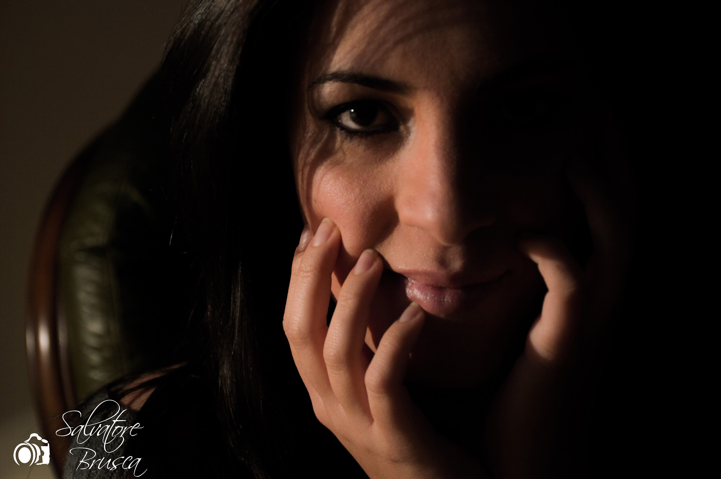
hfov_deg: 24.2
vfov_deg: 16.2
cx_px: 360
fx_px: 1681
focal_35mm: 84
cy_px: 240
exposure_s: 1/3
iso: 200
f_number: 5
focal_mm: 56
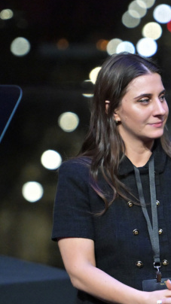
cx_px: 277
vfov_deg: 4.6
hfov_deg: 2.6
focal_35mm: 467
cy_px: 177
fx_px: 3768
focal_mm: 150
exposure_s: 1/400
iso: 4000
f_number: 2.8
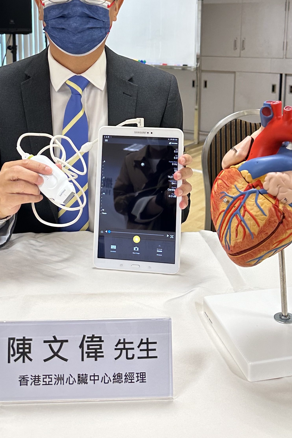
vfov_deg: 51.8
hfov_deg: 36.7
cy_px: 135
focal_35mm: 36
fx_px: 438
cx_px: 113
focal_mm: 6.86
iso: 160
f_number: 1.78
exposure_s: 1/100
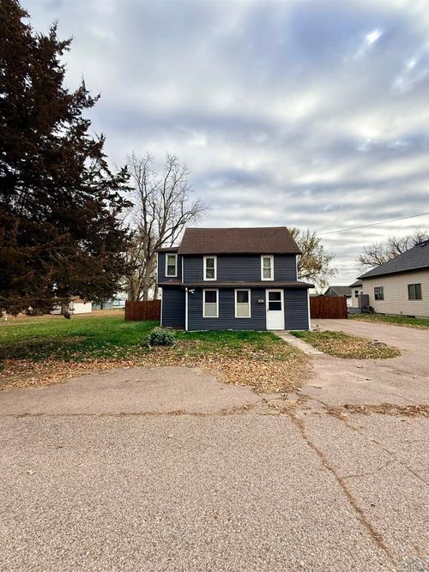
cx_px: 214
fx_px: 231
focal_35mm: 14
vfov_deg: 102.1
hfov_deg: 85.7
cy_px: 286
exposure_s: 1/579
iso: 50
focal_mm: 2.22
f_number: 2.2
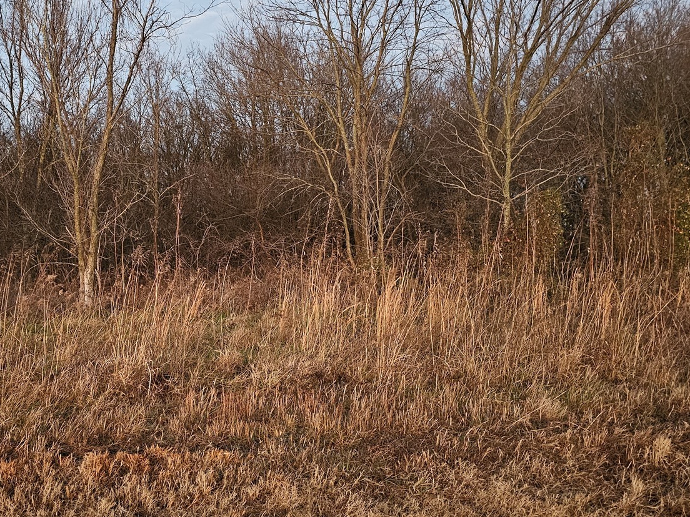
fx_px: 797
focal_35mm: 40
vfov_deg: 35.9
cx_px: 222
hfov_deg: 46.0
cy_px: 238
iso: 1000
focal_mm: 6.3
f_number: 1.7
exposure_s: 1/24
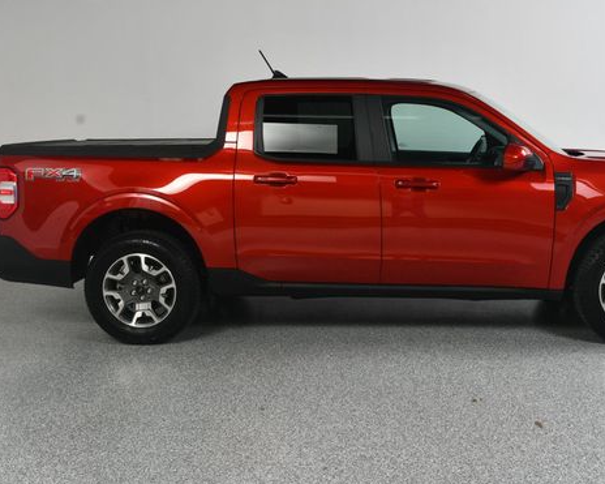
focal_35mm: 44
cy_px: 245
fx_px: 788
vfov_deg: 34.1
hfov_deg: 41.8
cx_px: 369
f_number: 11
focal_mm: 23
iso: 100
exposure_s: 1/160
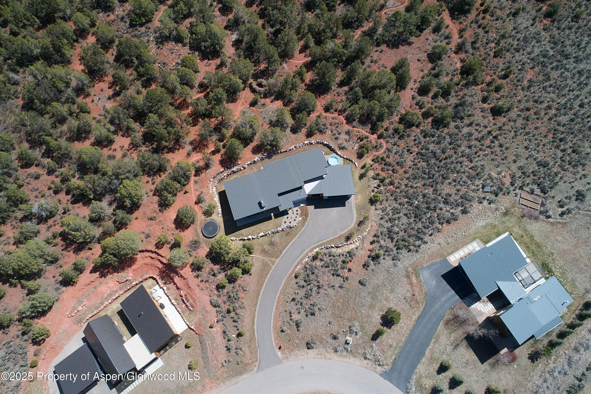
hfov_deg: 73.8
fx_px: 394
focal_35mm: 24
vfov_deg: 53.1
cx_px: 296
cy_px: 197
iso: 3200
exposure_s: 1/1250
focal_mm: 8.8
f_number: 8
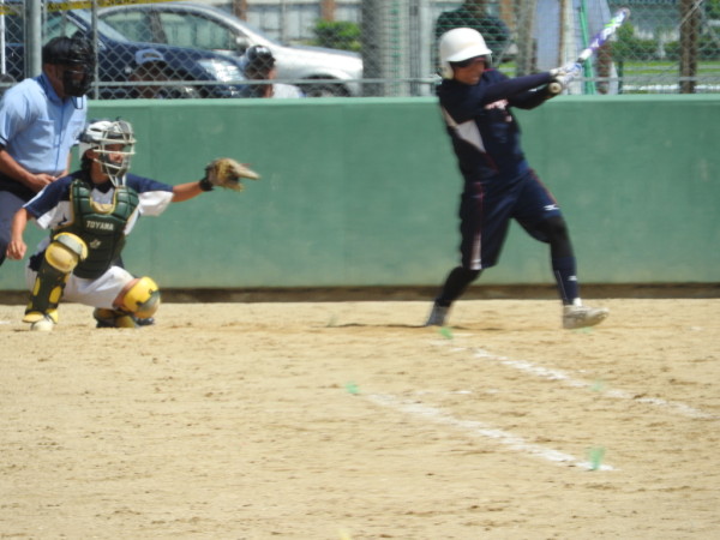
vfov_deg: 2.3
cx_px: 360
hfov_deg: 3.1
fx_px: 13520
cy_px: 270
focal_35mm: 650
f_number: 5.6
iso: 100
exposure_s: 1/500
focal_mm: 116.5
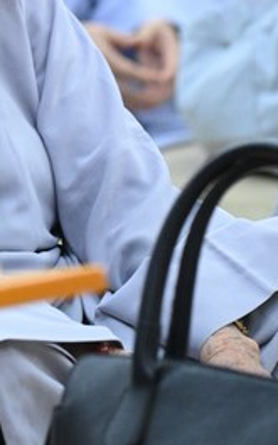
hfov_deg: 4.4
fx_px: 3649
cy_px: -54
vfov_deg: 6.9
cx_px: -54
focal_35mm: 301
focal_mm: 120
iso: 10000
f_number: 4
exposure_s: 1/160
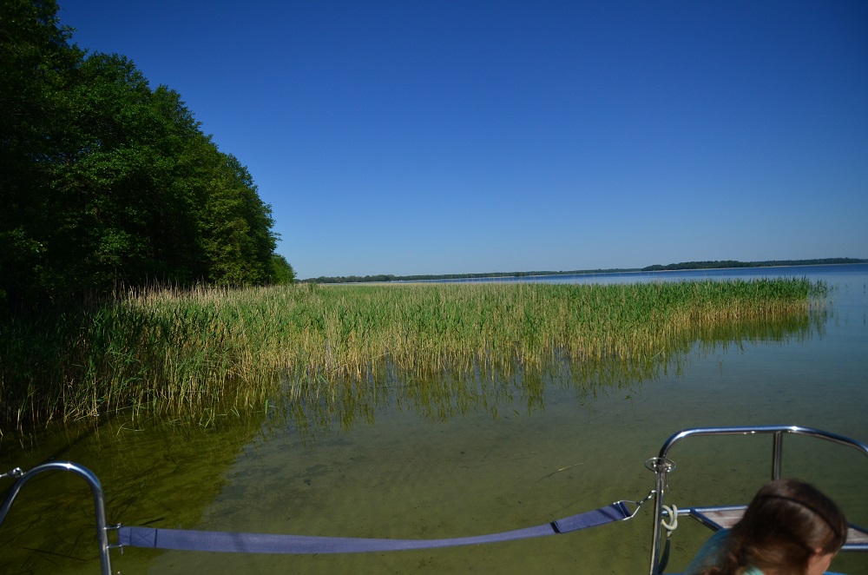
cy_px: 288
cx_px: 434
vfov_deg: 67.1
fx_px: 433
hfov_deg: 90.1
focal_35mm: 18
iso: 360
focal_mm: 12
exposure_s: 1/8000
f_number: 4
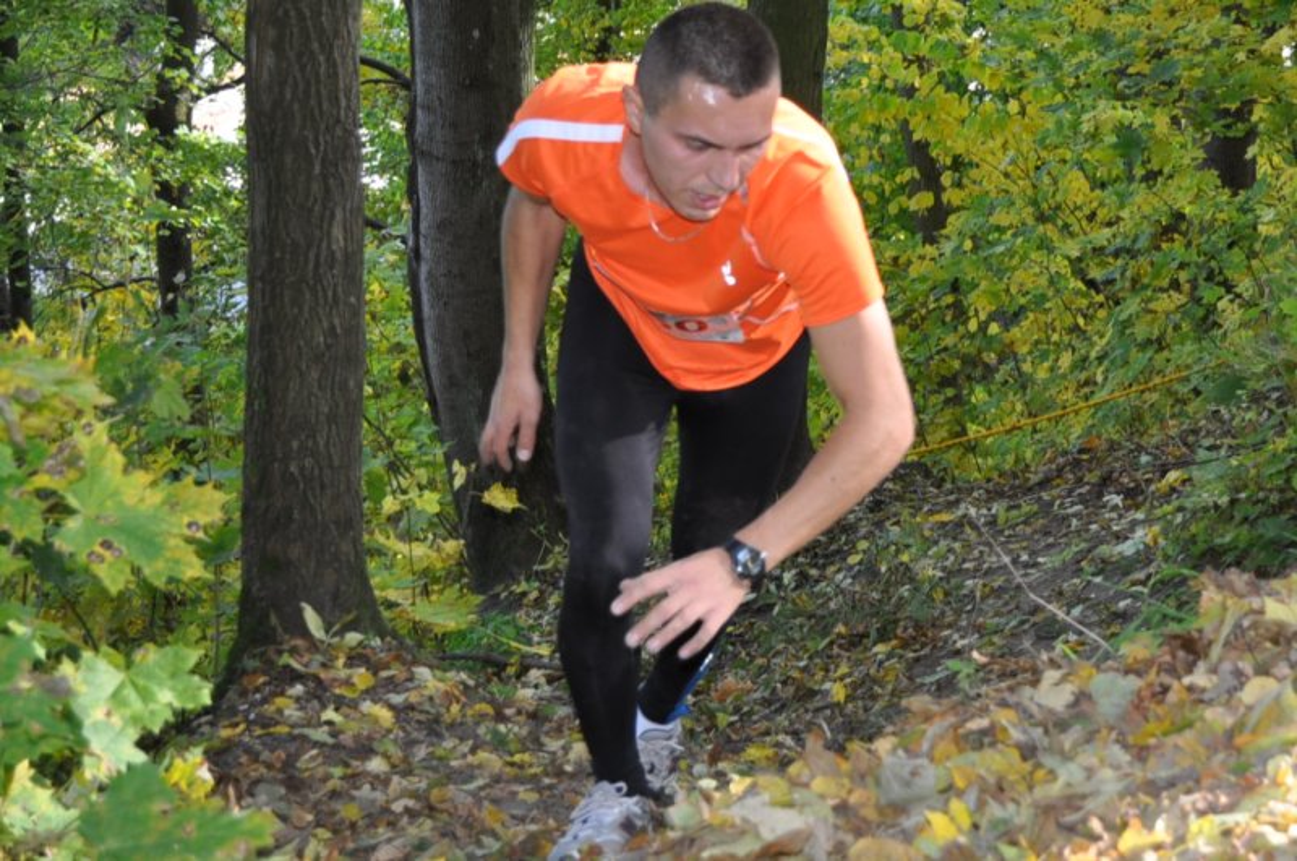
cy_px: 430
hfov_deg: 43.7
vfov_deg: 29.8
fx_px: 1619
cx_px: 648
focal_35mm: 45
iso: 250
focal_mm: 30
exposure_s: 1/60
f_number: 4.2
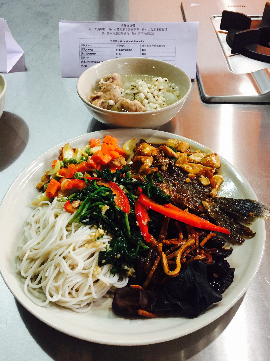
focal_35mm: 29
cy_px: 180
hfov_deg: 48.2
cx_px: 135
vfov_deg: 61.7
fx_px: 302
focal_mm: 4.15
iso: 125
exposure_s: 1/33
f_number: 2.2
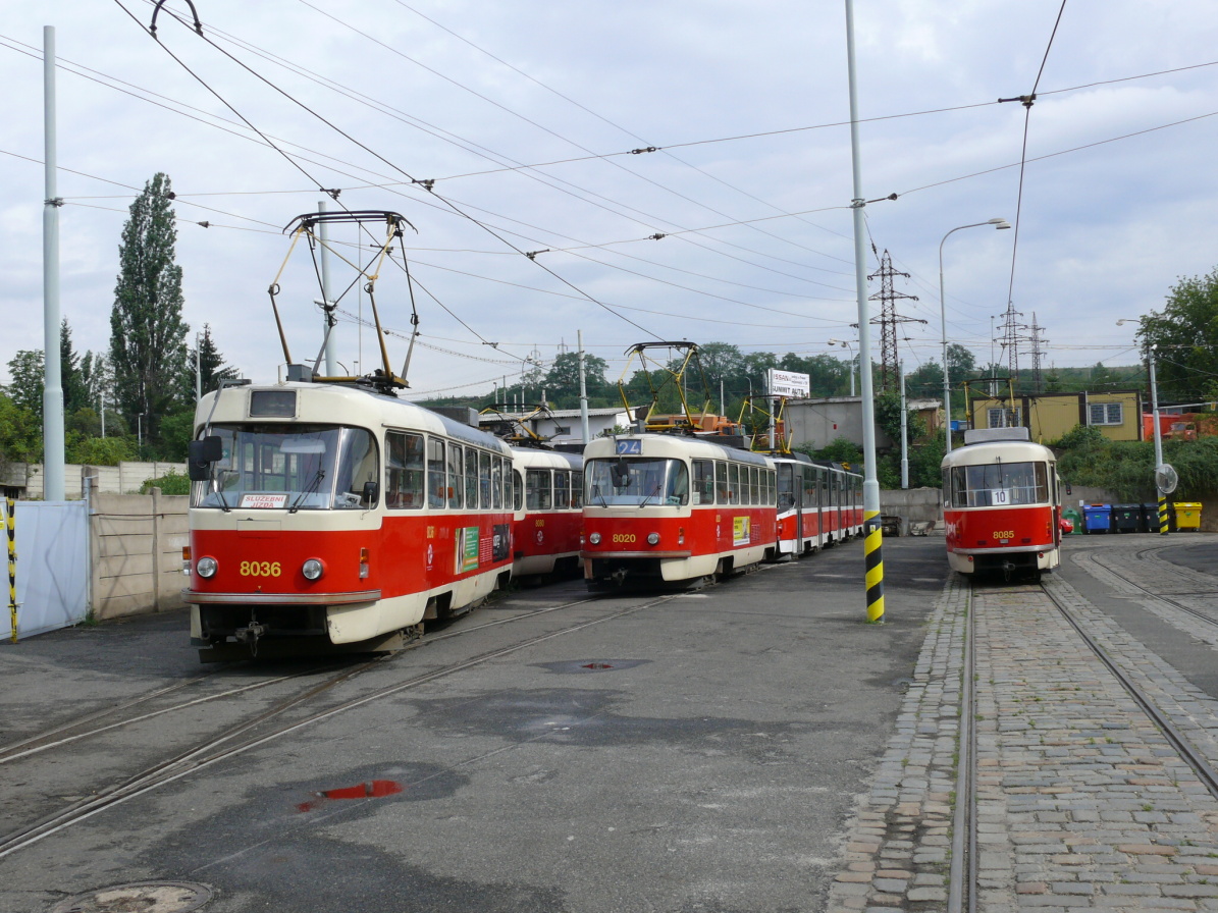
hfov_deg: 46.8
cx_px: 609
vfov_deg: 36.0
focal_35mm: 40
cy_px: 456
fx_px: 1407
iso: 100
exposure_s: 1/400
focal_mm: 8.1
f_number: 5.6
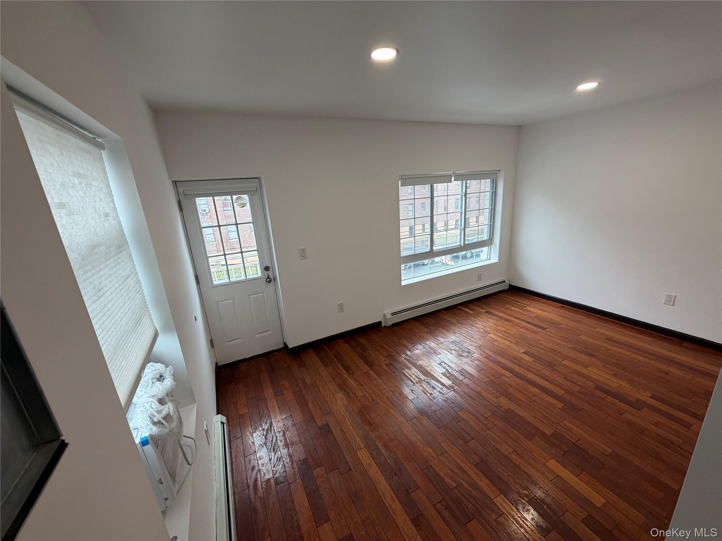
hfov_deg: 102.1
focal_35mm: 14
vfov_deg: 85.7
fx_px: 292
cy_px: 270
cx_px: 361
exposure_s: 1/120
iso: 125
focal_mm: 2.22
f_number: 2.2
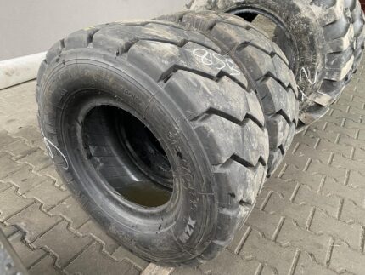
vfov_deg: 53.1
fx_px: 274
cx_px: 182
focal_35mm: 26
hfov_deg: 67.3
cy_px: 138
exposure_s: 1/50
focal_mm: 4.25
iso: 160
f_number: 1.8
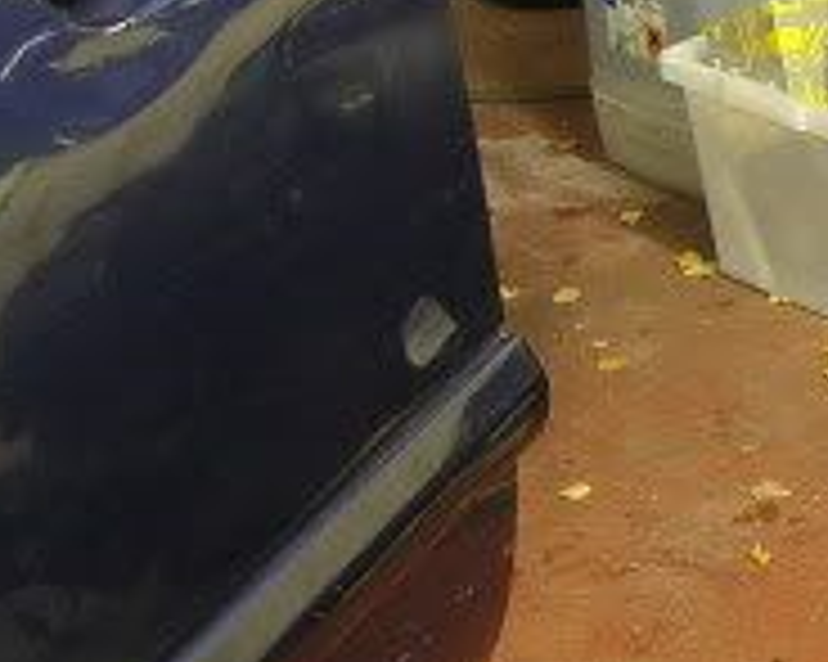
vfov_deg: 11.9
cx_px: 1418
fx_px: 3160
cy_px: 153
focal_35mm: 129
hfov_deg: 13.6
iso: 72
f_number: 2.8
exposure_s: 1/3.9
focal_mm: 7.8
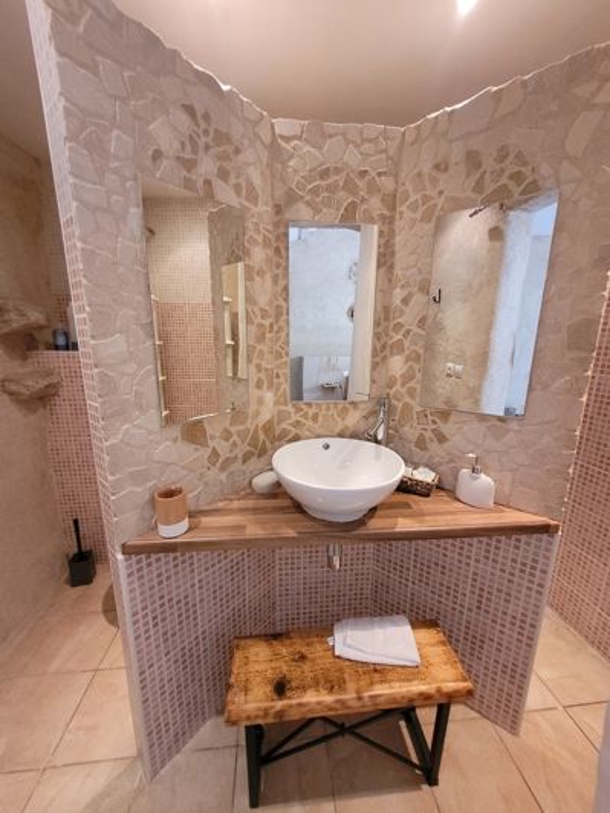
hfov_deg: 89.9
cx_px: 305
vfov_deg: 106.2
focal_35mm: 13
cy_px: 406
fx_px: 305
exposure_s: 1/33
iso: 500
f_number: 2.2
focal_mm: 1.74
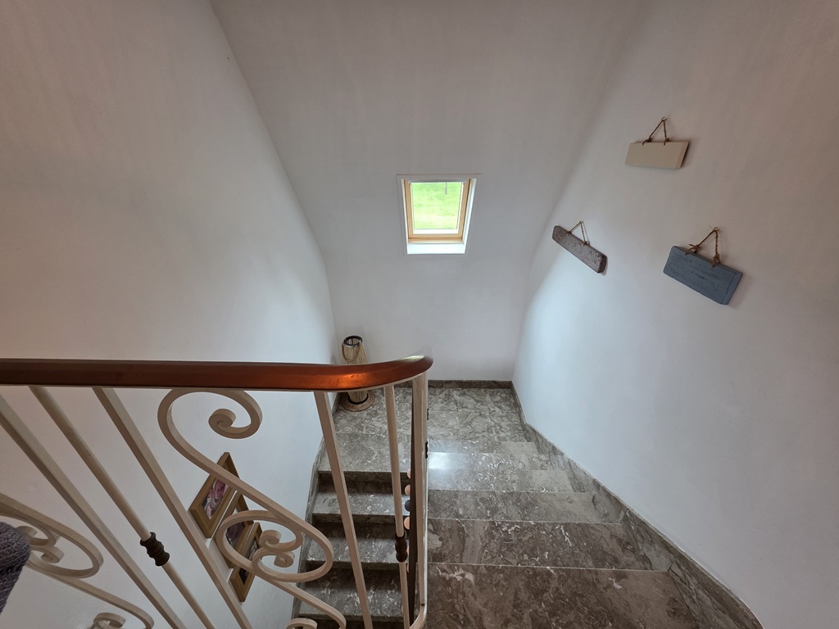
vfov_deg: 89.9
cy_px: 314
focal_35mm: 13
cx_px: 420
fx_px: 315
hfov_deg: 106.2
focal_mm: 2.2
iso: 160
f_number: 1.9
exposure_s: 1/60
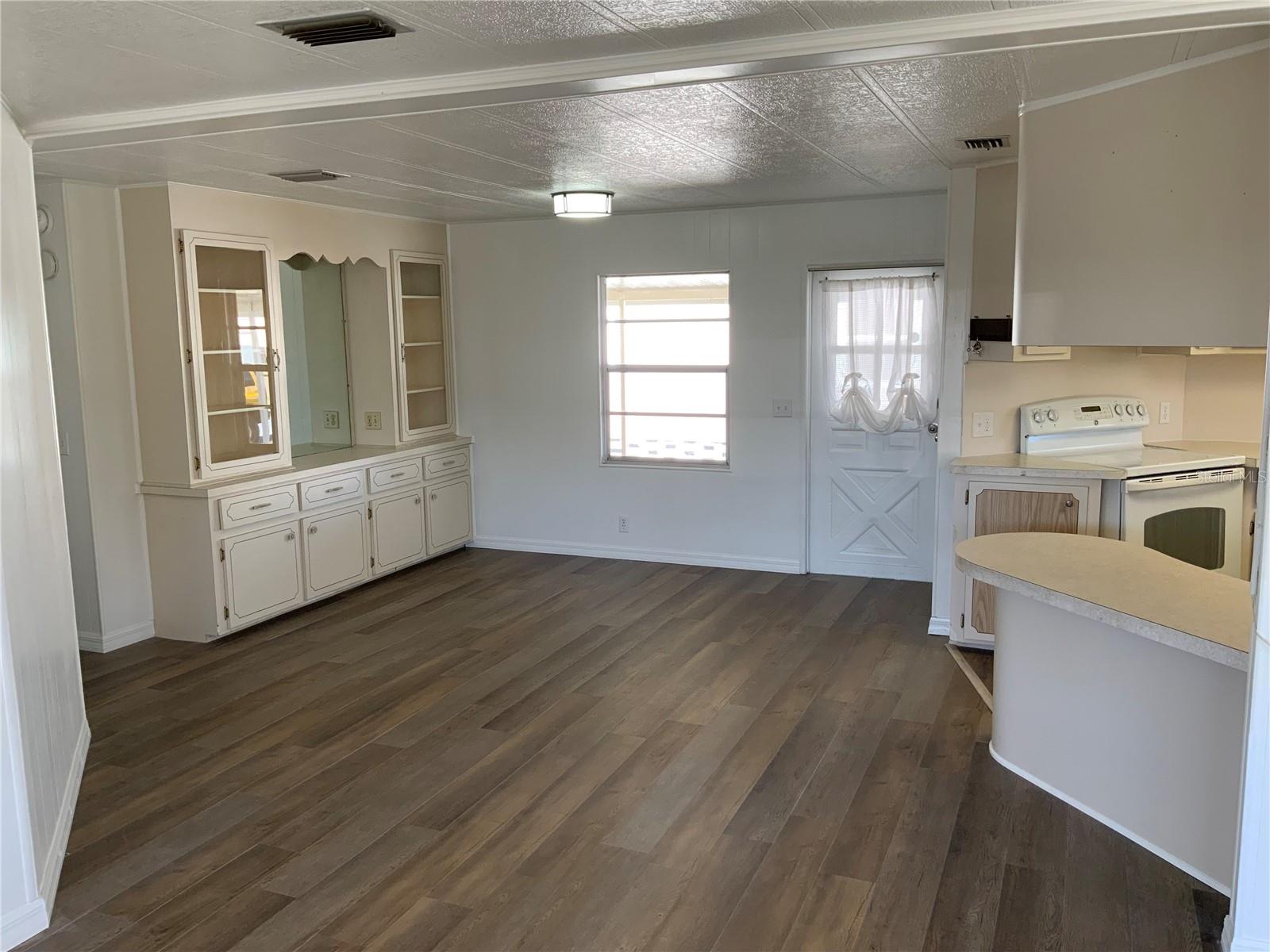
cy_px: 476
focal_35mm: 29
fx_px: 1064
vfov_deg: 48.2
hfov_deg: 61.7
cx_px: 635
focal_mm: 3
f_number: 1.8
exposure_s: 1/120
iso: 64
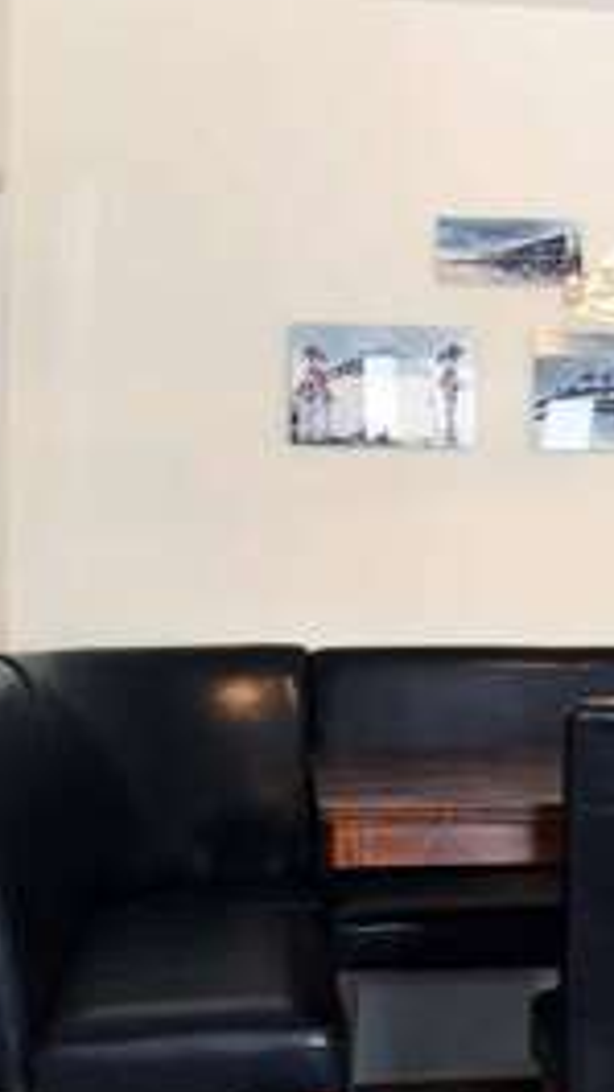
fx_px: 2374
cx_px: 985
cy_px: 653
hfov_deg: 13.7
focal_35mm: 82
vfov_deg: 25.9
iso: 1800
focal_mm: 18
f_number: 4
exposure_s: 1/125
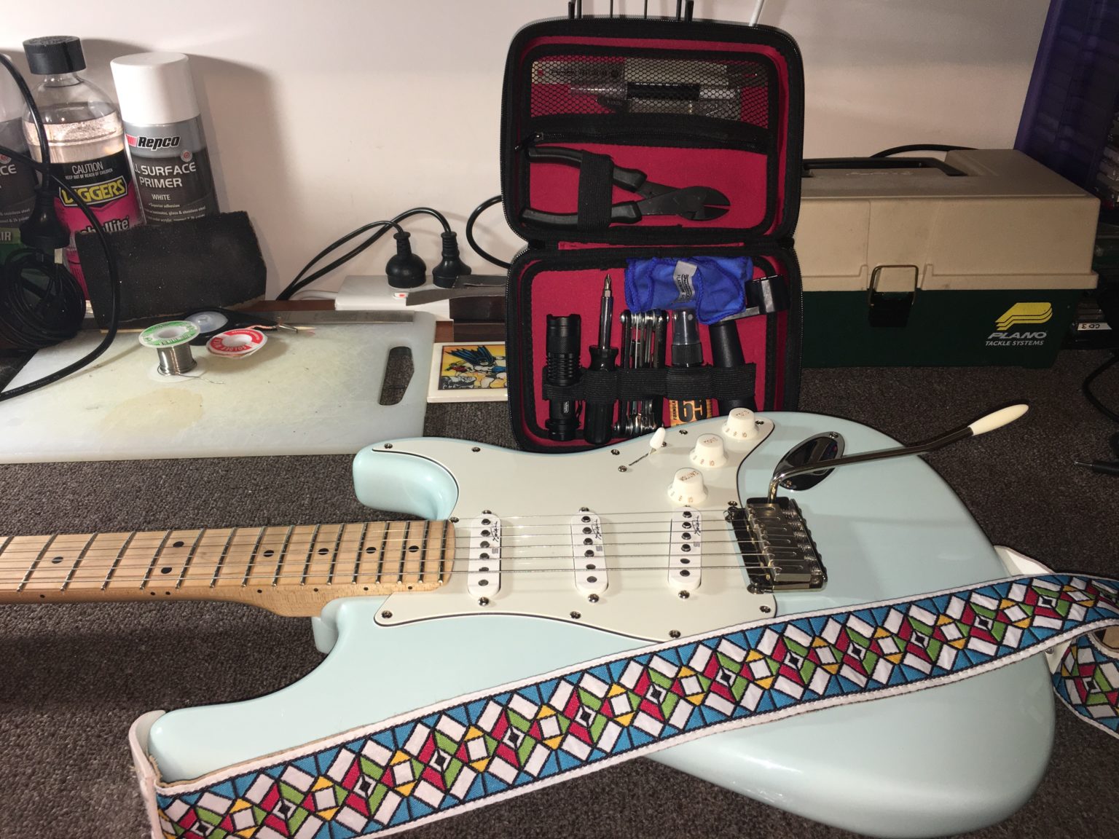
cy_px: 420
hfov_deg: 61.7
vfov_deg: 48.2
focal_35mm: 29
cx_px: 560
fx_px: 937
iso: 40
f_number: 2.2
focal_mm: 4.15
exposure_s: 1/33
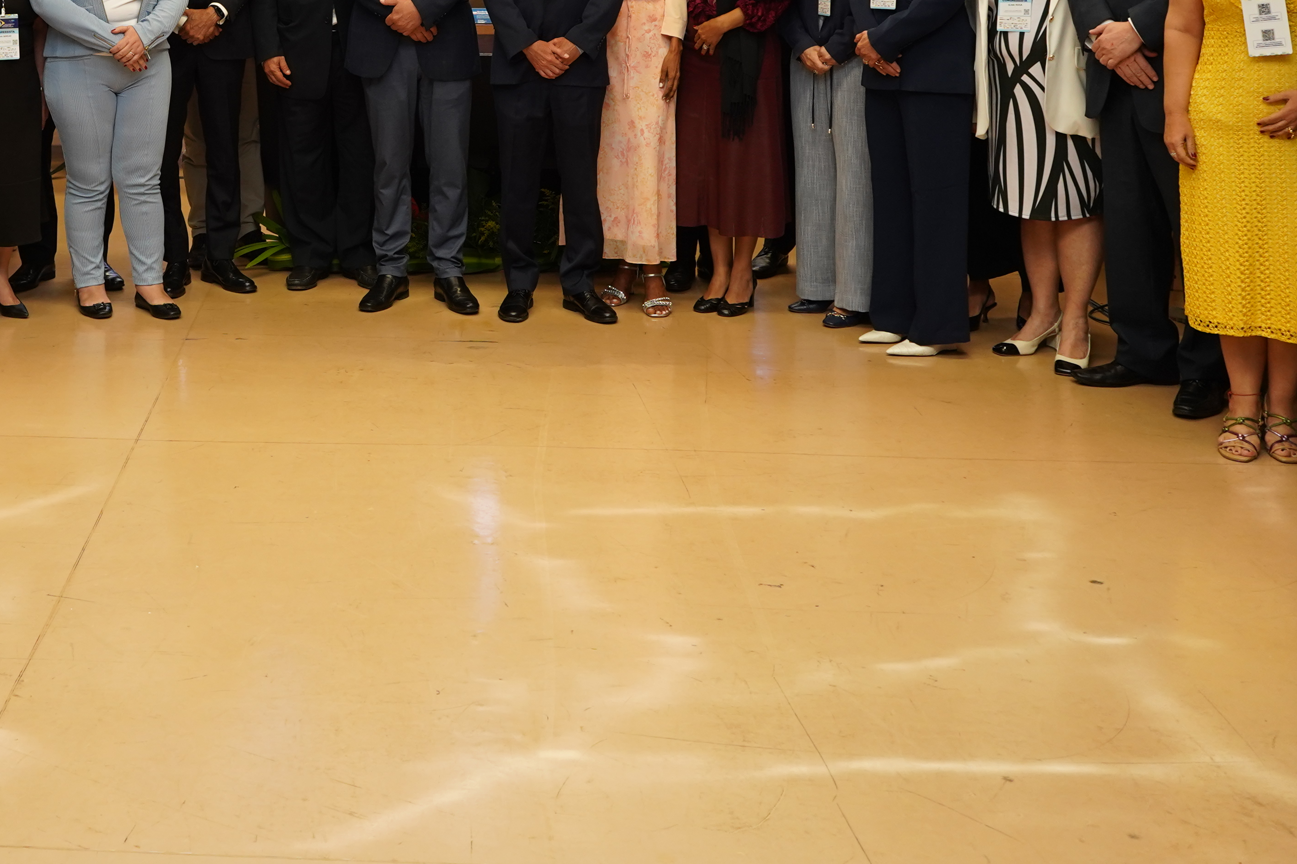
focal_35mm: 51
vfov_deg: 25.1
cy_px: -16
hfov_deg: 37.4
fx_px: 1837
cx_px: 247
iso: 1000
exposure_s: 1/125
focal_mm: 24
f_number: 4.5
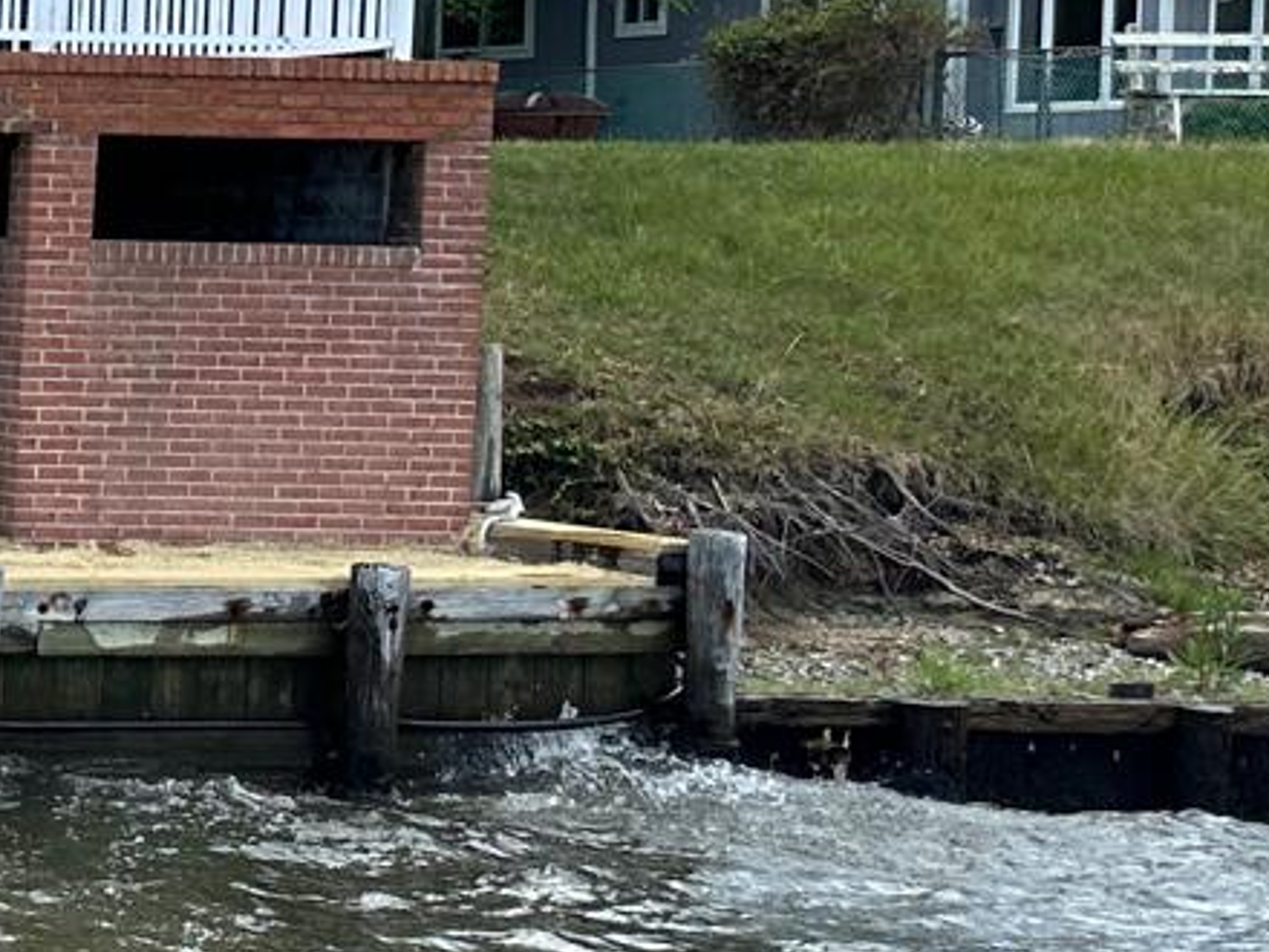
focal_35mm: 110
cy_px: 392
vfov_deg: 13.5
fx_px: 4033
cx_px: -1618
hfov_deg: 13.7
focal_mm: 6.86
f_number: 1.78
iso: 80
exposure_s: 1/2155
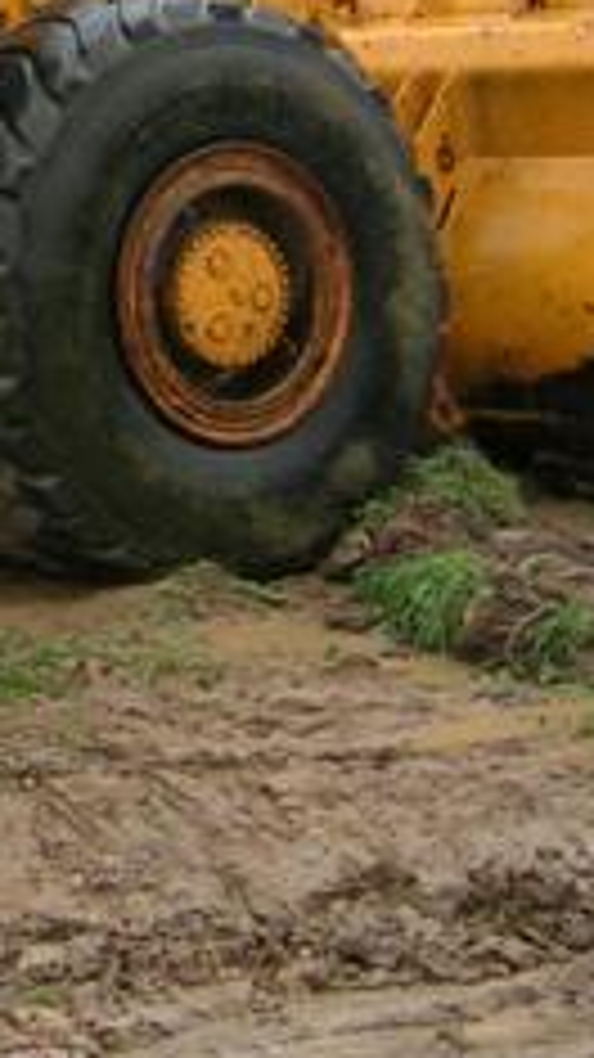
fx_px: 4569
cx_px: -540
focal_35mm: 163
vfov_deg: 13.1
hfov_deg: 7.2
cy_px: 32
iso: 50
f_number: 3
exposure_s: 1/101
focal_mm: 6.7
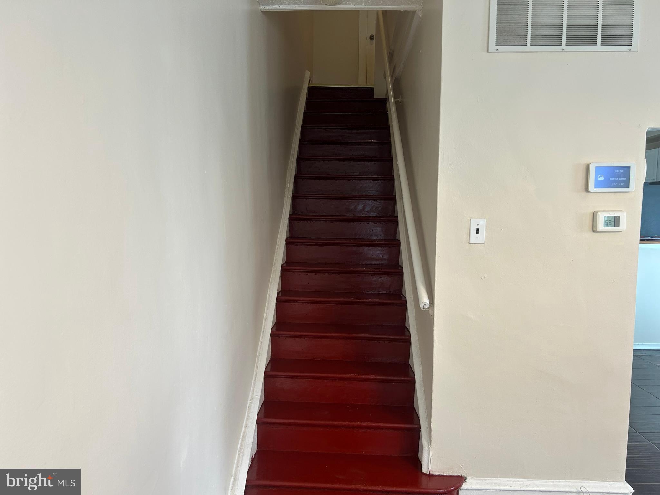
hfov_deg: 67.3
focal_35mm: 26
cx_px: 330
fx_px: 496
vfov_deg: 53.1
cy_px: 248
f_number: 1.5
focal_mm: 5.7
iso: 80
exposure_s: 1/60
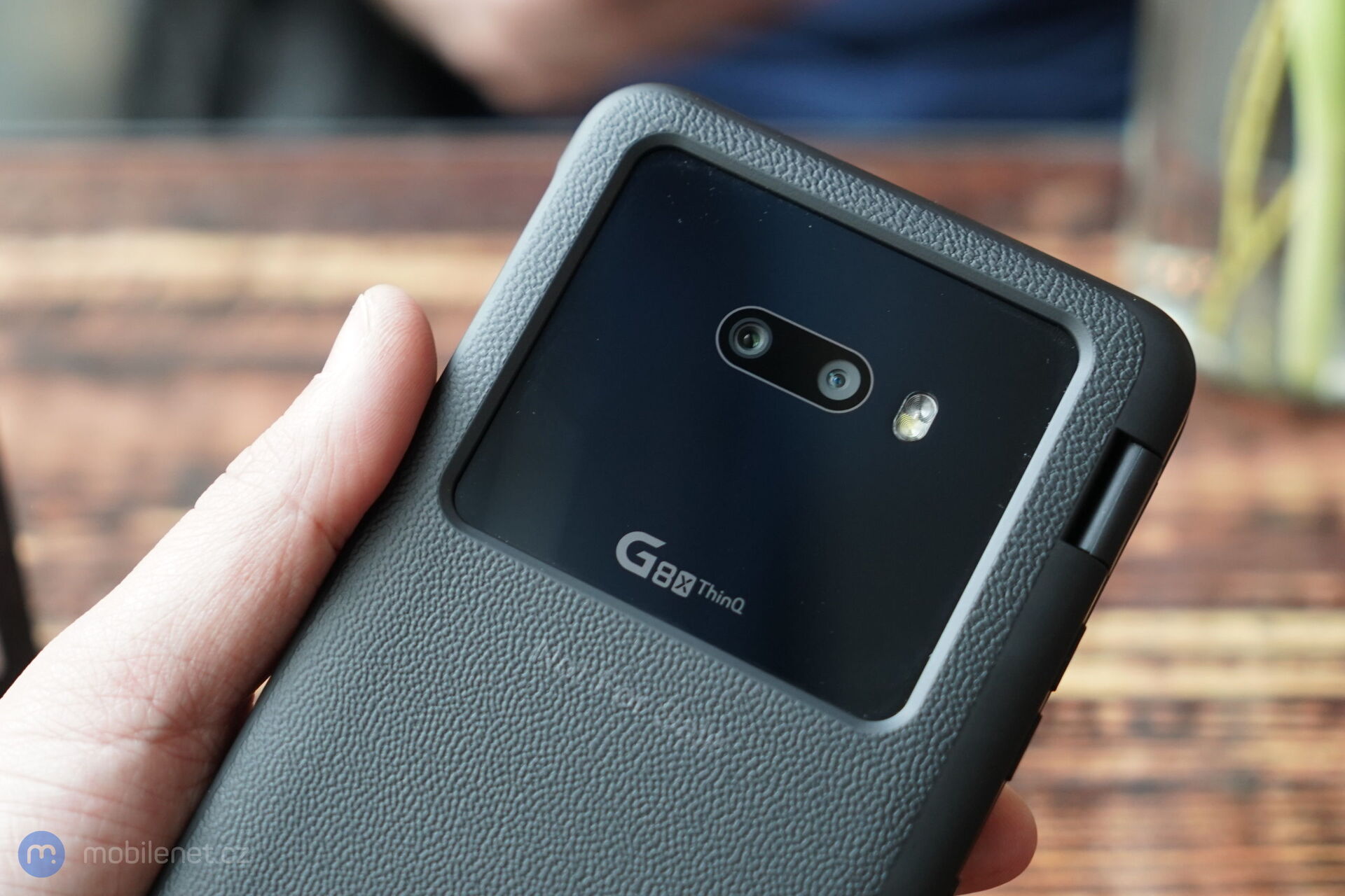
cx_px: 672
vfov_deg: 25.5
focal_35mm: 53
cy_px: 448
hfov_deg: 37.5
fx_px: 1980
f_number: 4
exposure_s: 1/200
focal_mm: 53
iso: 1250
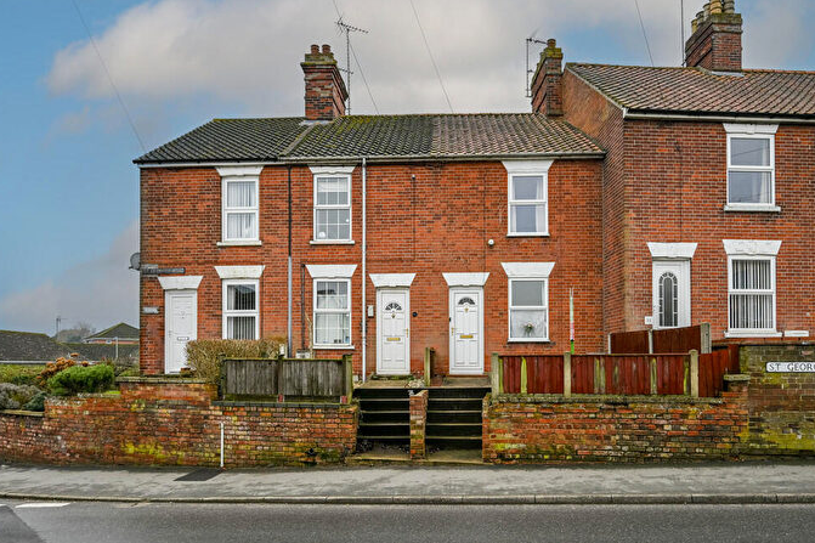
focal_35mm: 25
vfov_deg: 52.1
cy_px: 281
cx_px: 408
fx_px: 555
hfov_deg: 72.6
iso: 280
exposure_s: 1/200
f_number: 6.3
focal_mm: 23.5
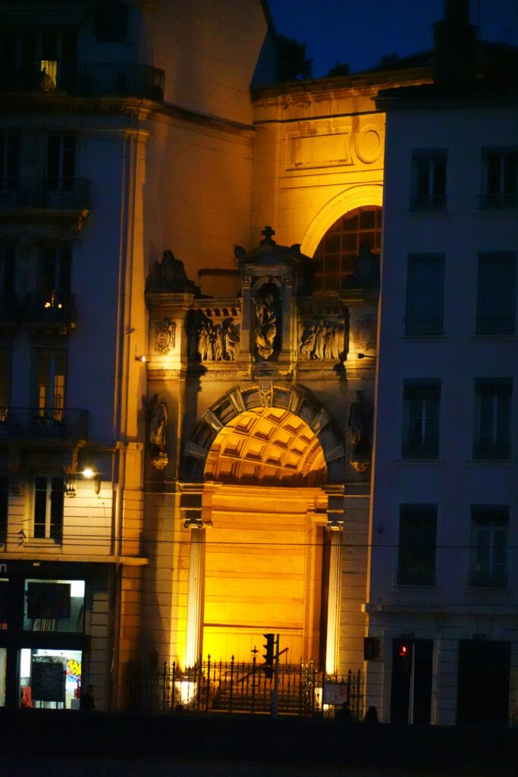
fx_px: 3581
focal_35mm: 166
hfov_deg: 8.3
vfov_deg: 12.4
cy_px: 388
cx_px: 259
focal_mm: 60.05
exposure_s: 1/60
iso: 6400
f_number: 5
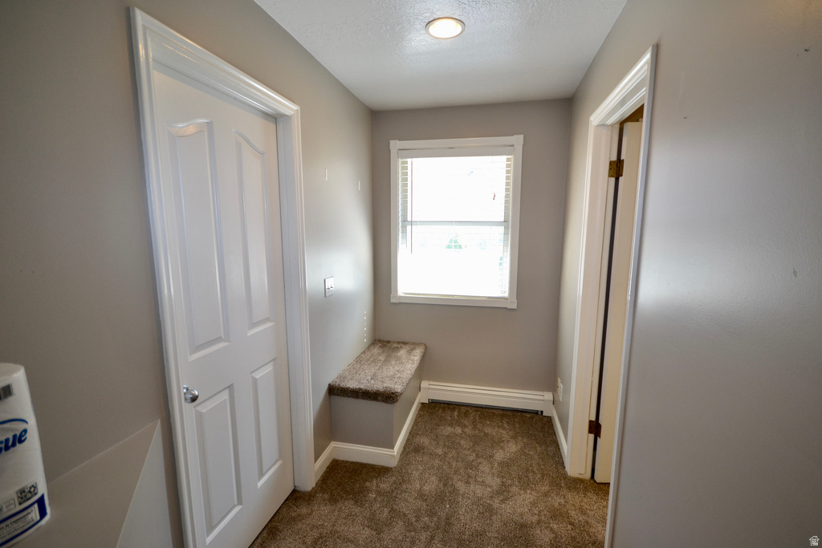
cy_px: 274
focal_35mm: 15
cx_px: 411
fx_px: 343
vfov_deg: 77.3
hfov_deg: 100.4
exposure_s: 1/80
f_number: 4.5
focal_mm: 10
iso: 400
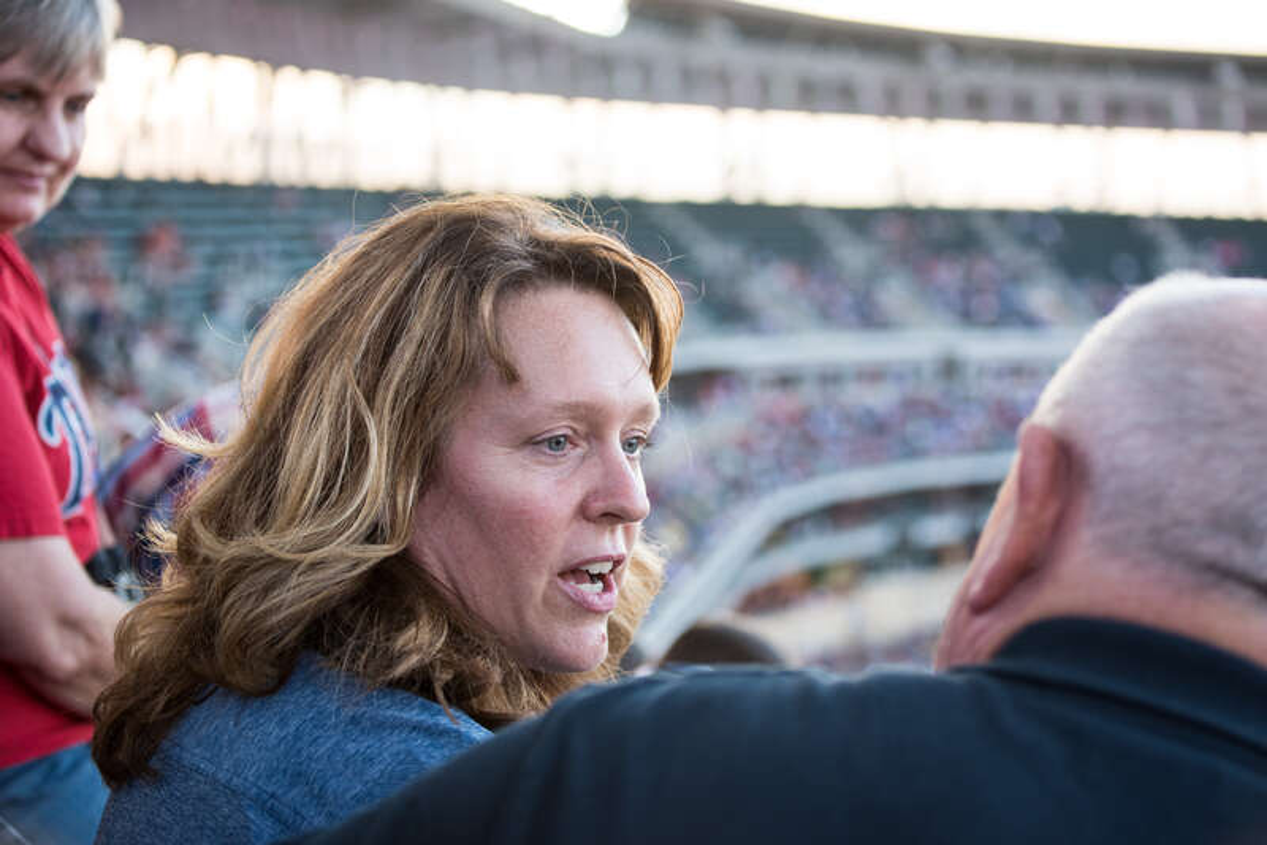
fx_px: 2816
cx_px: 634
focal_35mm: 80
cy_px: 422
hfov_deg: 25.4
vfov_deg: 17.1
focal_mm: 80
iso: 500
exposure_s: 1/125
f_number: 4.5
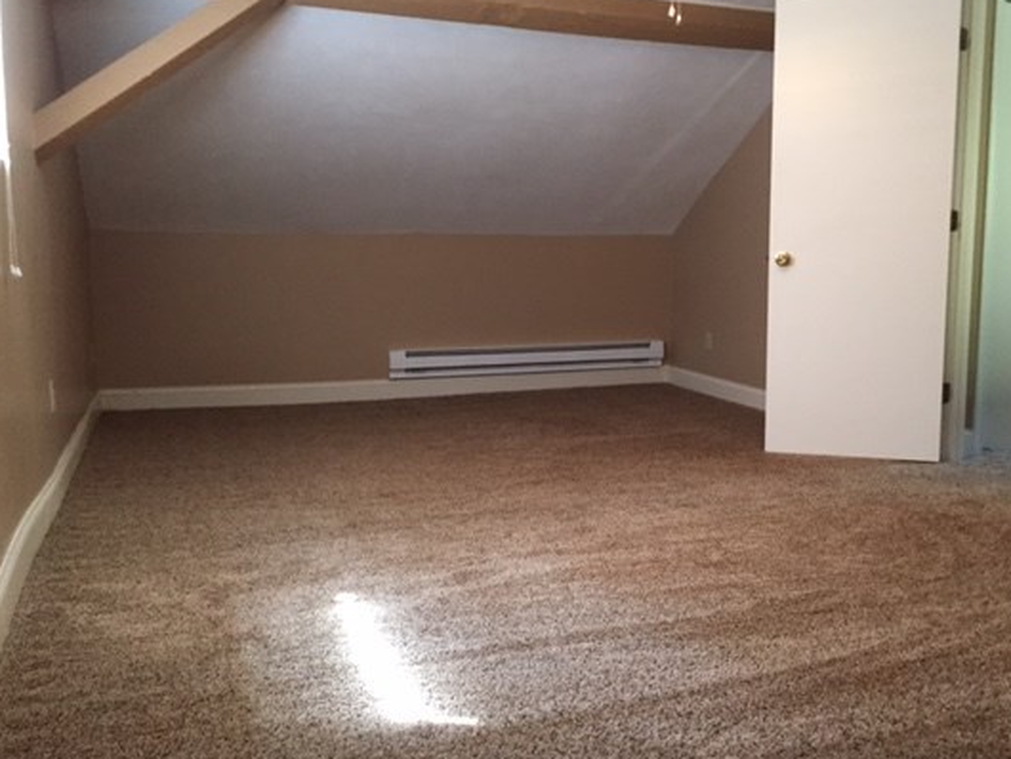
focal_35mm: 35
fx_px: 1023
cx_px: 603
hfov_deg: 52.3
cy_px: 404
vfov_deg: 40.7
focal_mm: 4.15
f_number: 2.2
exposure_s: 1/30
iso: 200
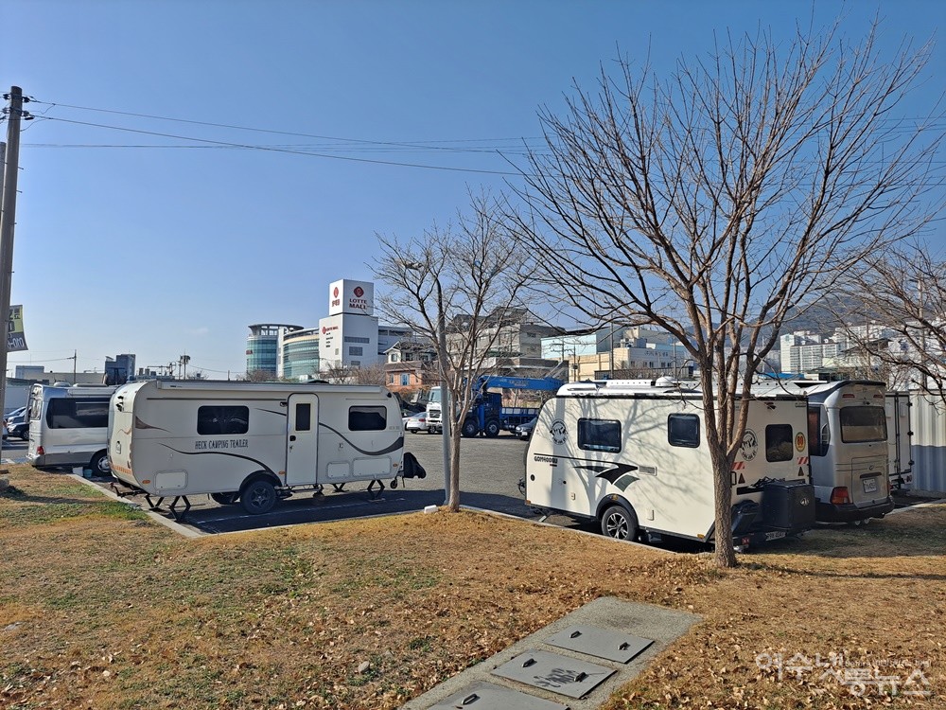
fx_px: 656
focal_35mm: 24
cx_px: 473
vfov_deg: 56.8
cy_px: 355
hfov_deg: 71.6
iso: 25
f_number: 1.8
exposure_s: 1/1513
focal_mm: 5.23
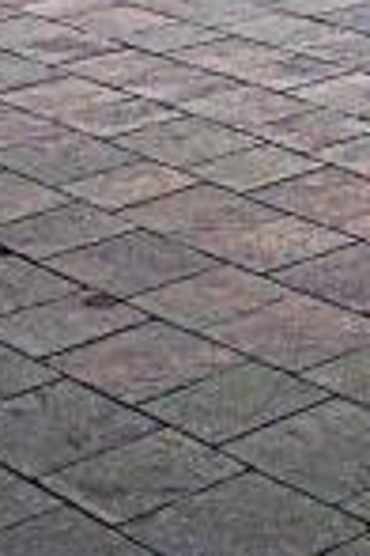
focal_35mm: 131
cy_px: -235
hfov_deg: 9.5
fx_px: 2019
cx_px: 823
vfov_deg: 14.7
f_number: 2.2
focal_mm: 4.15
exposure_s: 1/449
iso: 32
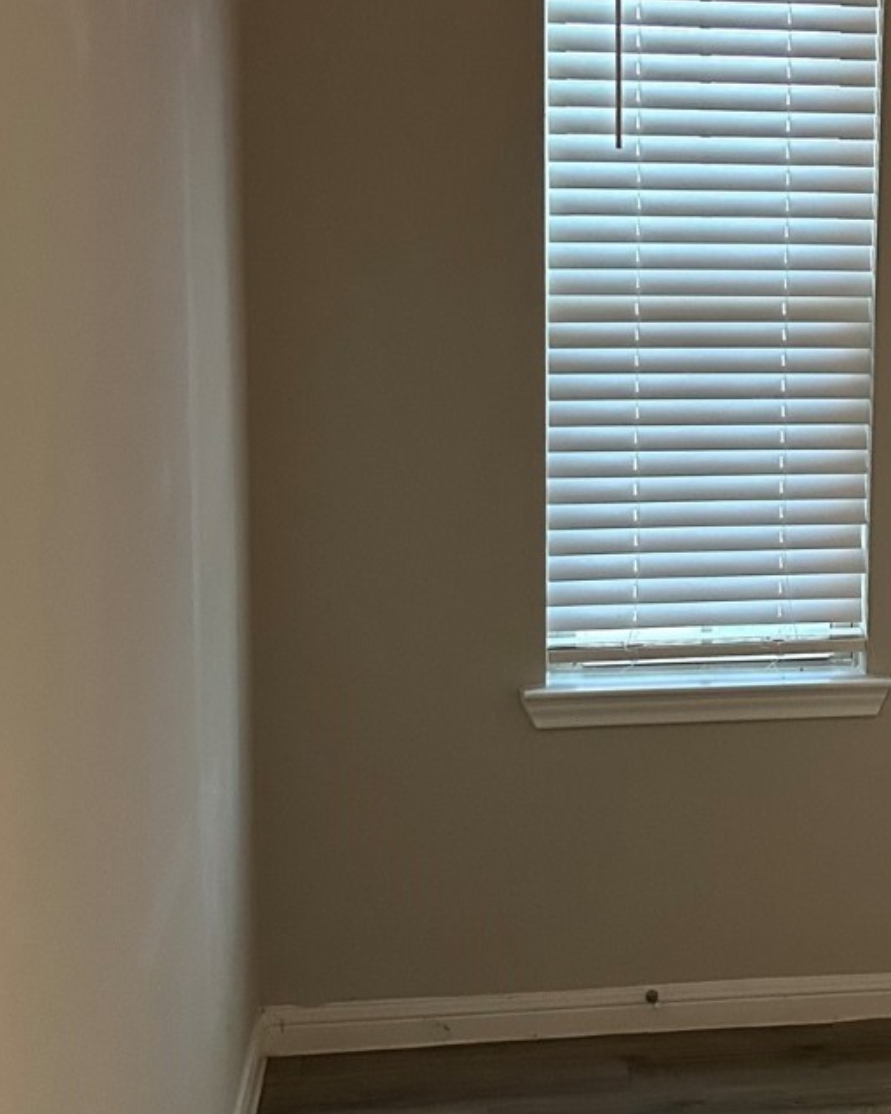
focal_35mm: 61
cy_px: 434
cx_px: 835
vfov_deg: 30.9
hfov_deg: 24.1
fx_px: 2011
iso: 500
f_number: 1.5
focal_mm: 5.7
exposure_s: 1/60
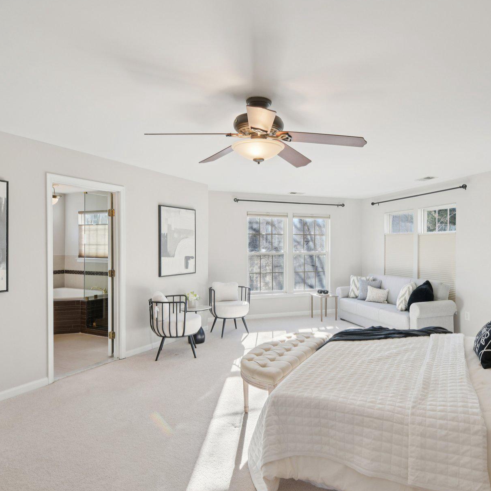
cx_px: 289
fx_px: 369
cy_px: 252
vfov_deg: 67.2
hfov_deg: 66.8
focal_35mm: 23
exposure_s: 1/30
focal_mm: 16
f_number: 8
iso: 100
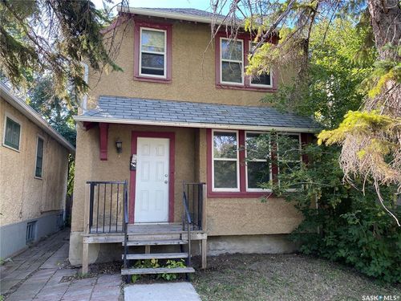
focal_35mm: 26
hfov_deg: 67.3
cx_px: 200
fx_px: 301
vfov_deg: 53.1
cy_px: 150
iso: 32
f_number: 1.8
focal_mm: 4.25
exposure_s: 1/185
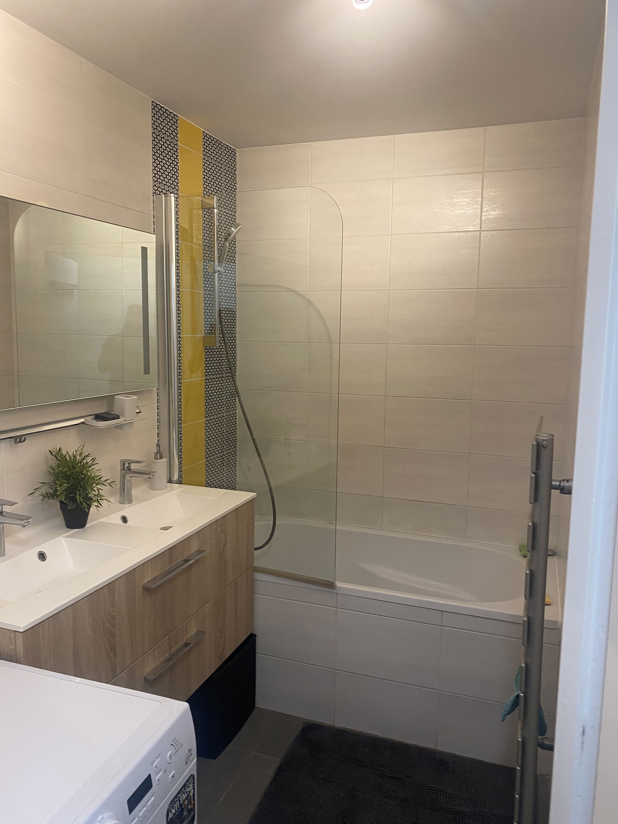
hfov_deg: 53.1
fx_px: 619
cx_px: 309
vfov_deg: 67.3
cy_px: 412
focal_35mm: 26
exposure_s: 1/50
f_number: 1.8
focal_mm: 4.25
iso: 125
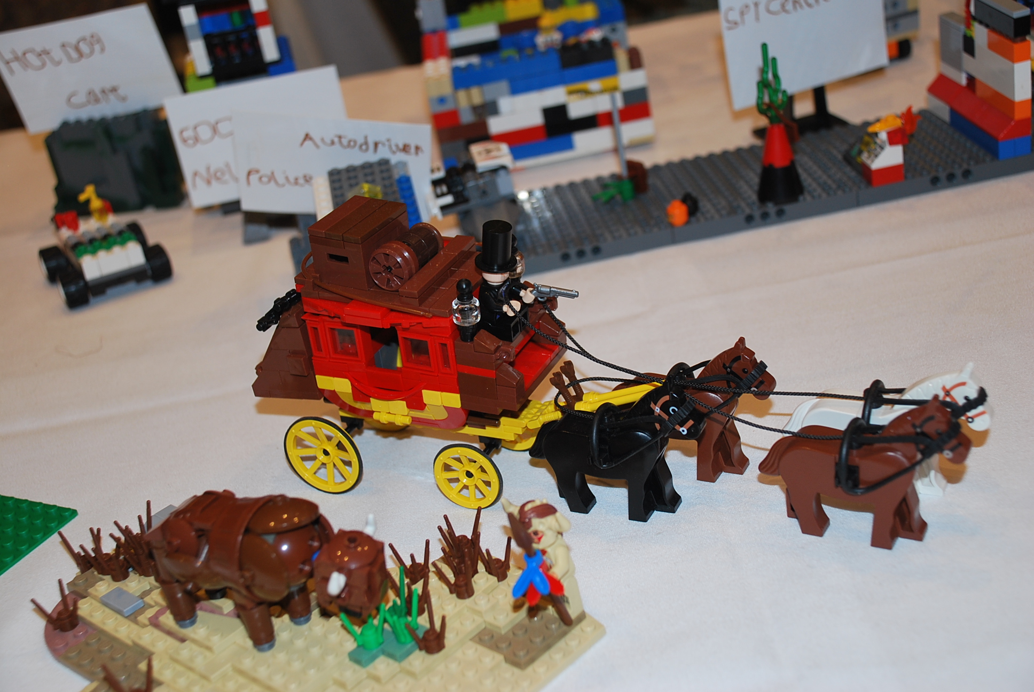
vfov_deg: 25.8
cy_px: 346
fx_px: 1510
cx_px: 517
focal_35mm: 52
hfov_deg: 37.8
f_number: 4.5
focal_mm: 35
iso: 200
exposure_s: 1/60
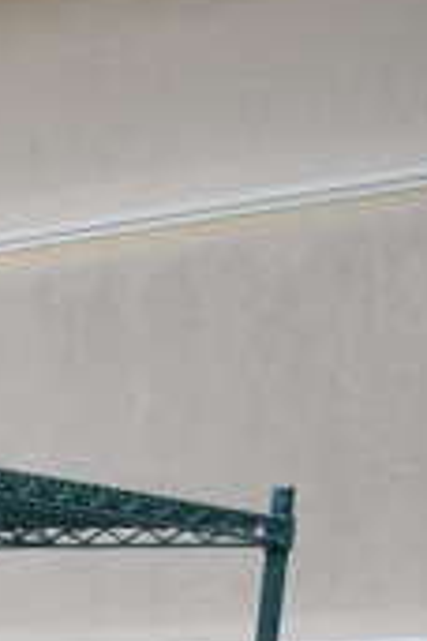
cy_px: 1505
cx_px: -655
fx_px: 2562
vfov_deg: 11.8
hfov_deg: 8.6
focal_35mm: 144
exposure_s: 1/250
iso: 200
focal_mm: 18
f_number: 6.3
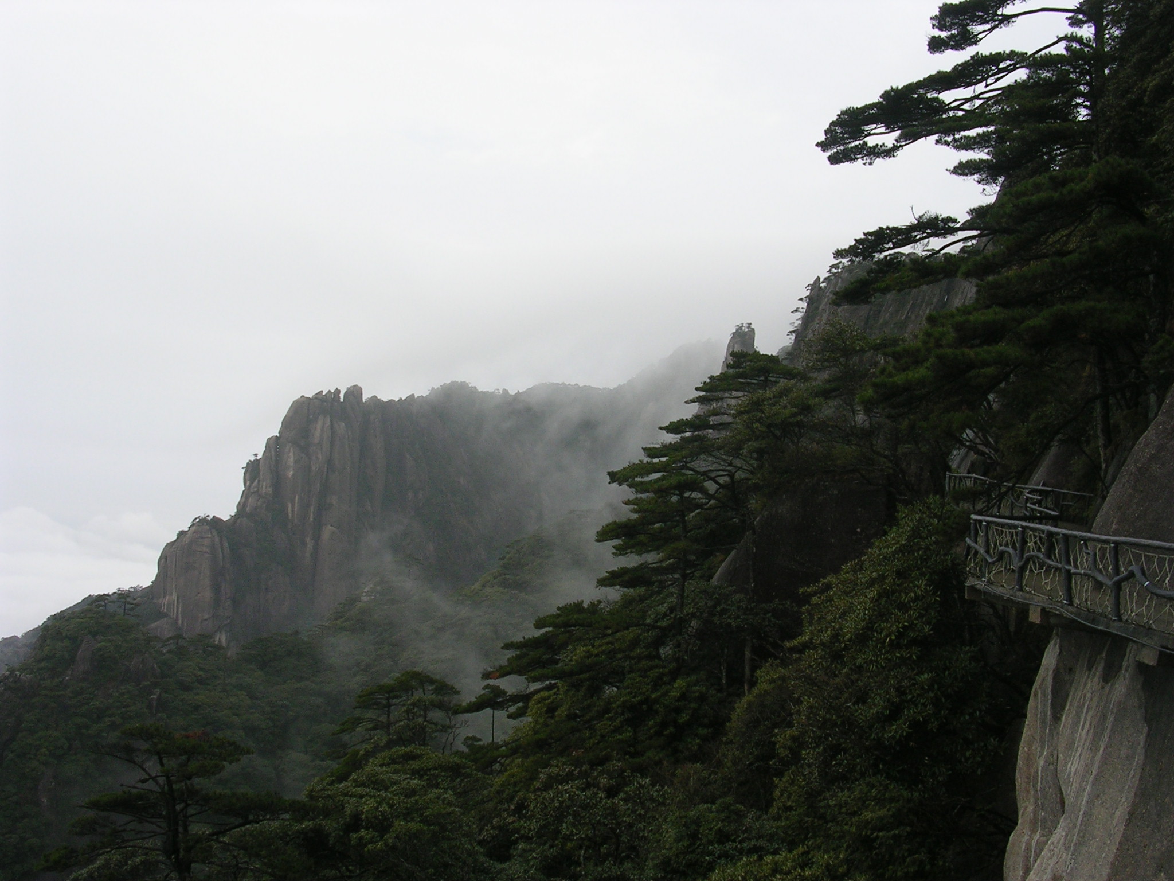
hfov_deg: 49.0
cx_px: 587
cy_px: 440
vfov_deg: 37.7
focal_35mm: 38
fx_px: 1289
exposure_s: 1/257
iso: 50
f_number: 5.6
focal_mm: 5.8
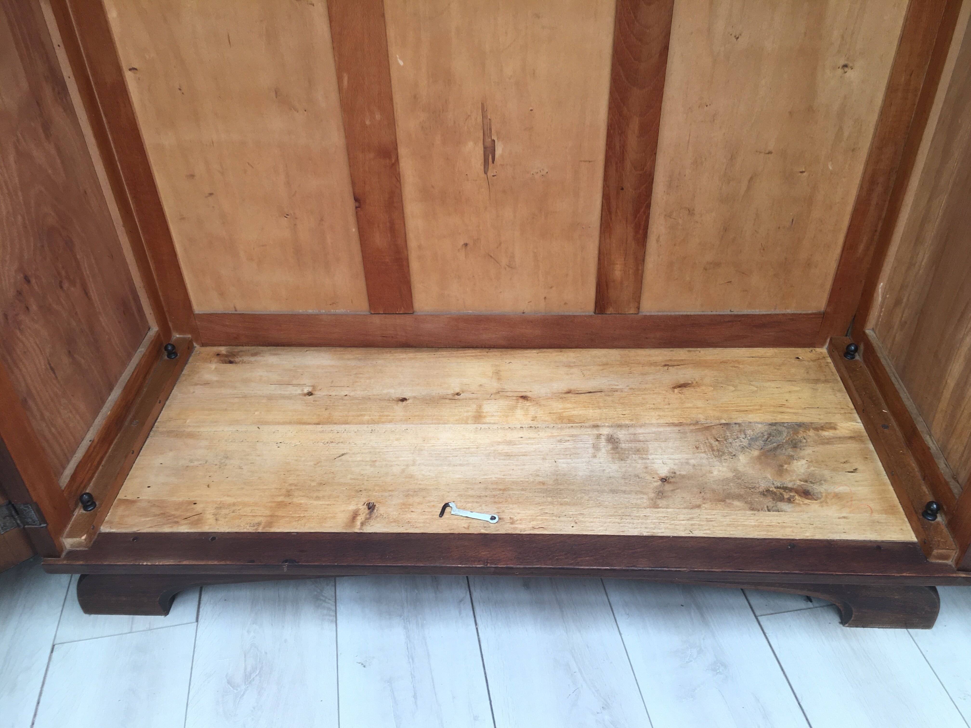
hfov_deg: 61.7
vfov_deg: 48.2
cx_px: 486
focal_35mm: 29
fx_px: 813
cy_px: 364
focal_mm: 4.15
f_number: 2.2
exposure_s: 1/50
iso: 25
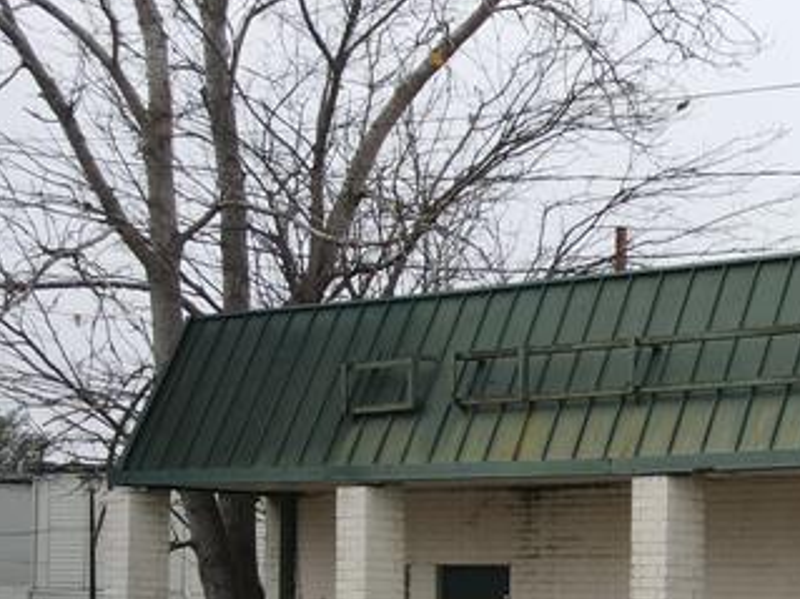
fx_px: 1779
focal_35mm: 77
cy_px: 642
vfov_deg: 18.5
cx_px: 1234
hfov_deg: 21.0
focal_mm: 4.5
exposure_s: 1/180
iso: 100
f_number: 2.8
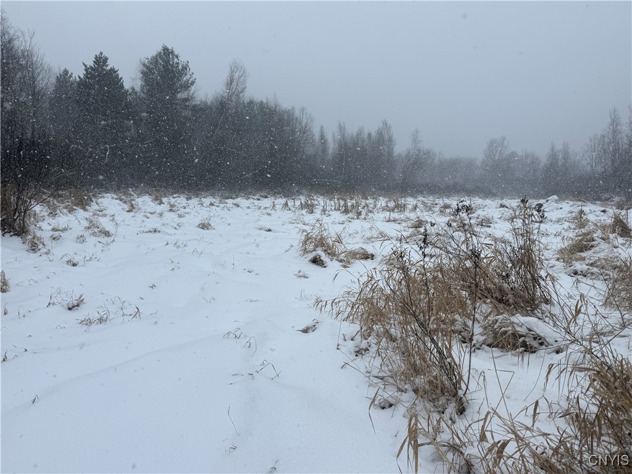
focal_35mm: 24
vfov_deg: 56.8
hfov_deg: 71.6
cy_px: 237
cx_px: 316
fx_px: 438
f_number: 1.78
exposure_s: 1/2110
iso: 80
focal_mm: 6.76
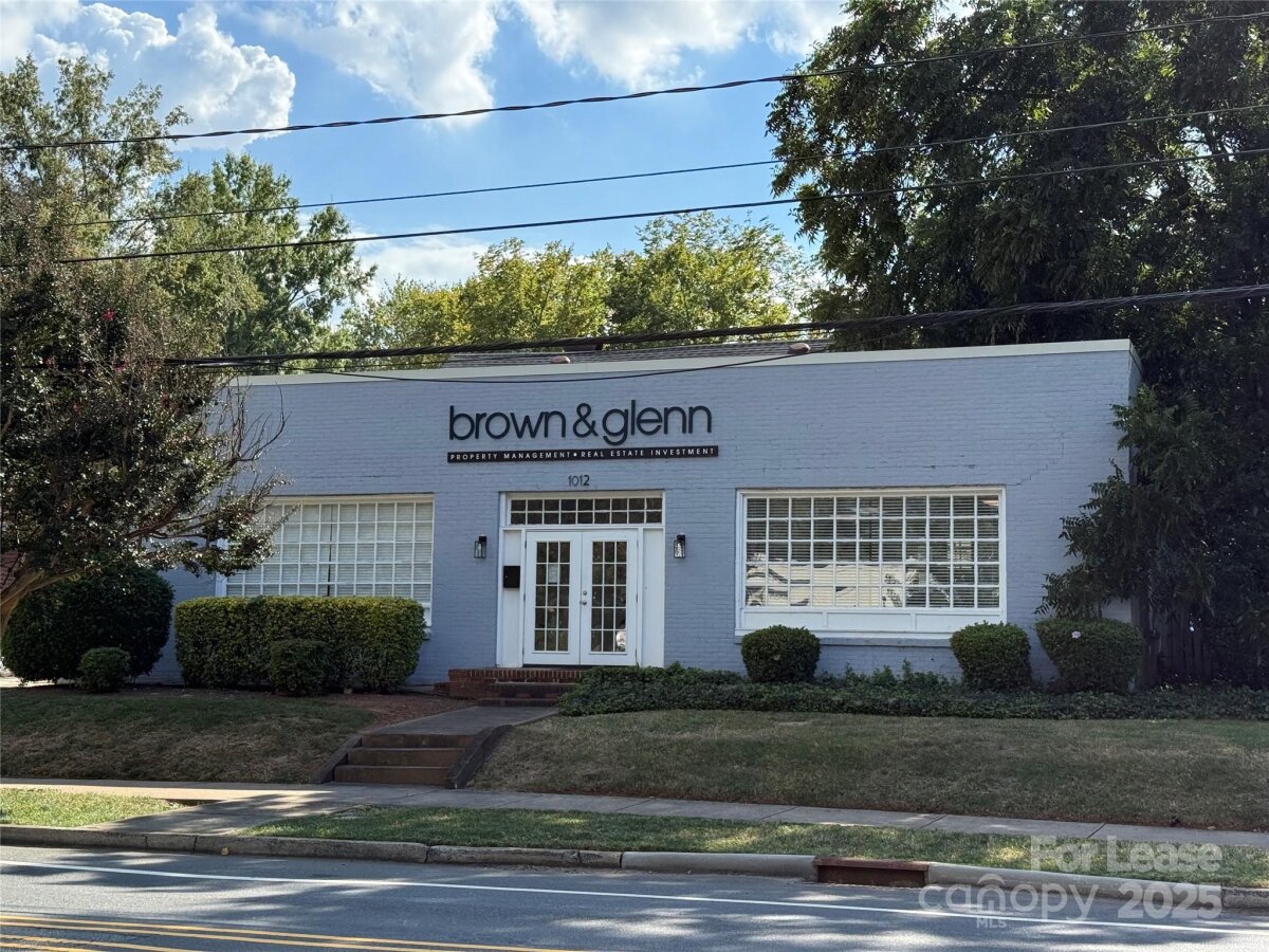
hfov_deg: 39.7
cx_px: 634
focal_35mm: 48
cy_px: 476
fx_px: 1760
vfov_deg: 30.3
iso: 100
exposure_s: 1/3891
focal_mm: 6.76
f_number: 1.78
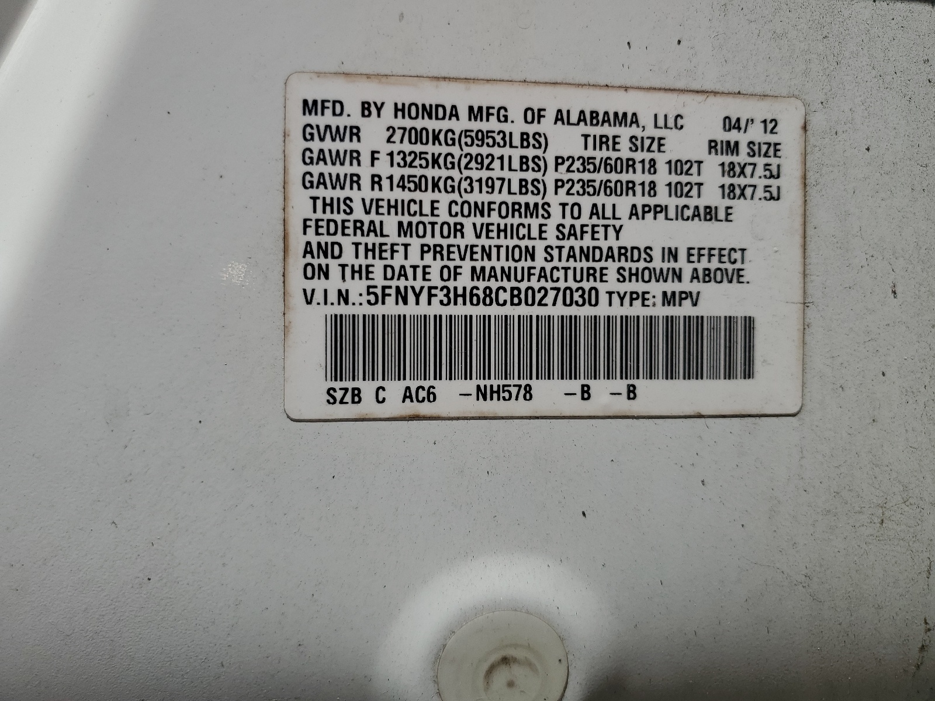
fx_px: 702
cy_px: 350
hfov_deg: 67.3
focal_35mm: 26
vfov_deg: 53.1
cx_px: 468
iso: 50
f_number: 1.5
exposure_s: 1/10000
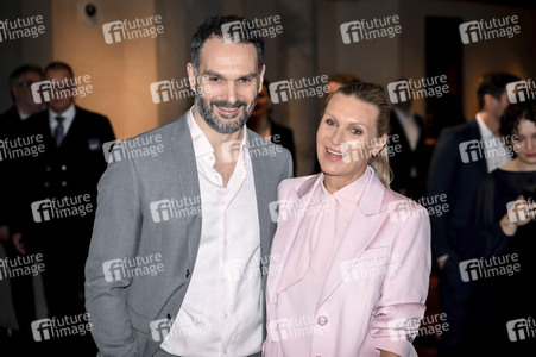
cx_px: 268
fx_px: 1056
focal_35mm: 71
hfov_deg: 28.5
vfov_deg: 19.2
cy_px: 178
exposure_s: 1/200
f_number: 3.5
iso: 500
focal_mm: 71
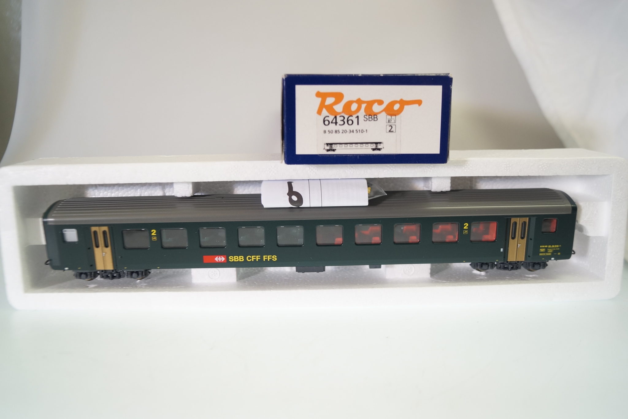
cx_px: 314
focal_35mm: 33
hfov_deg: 57.2
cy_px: 210
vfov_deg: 40.0
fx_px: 576
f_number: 4
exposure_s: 1/160
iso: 400
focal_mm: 22
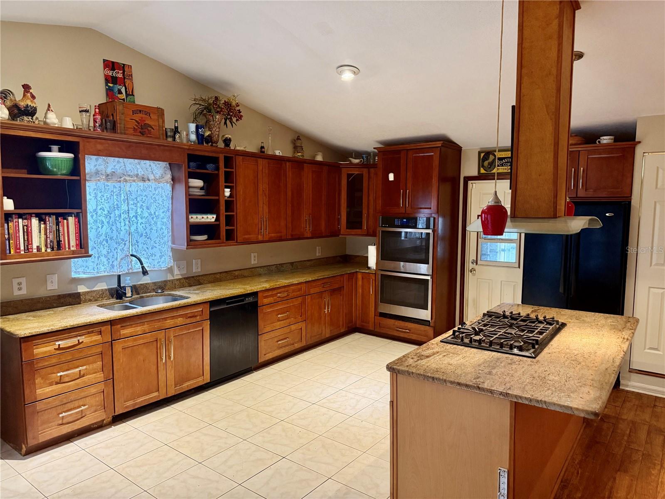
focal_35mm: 24
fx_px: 461
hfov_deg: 71.6
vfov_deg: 56.8
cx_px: 332
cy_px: 250
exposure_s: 1/60
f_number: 1.78
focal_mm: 6.76
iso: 400
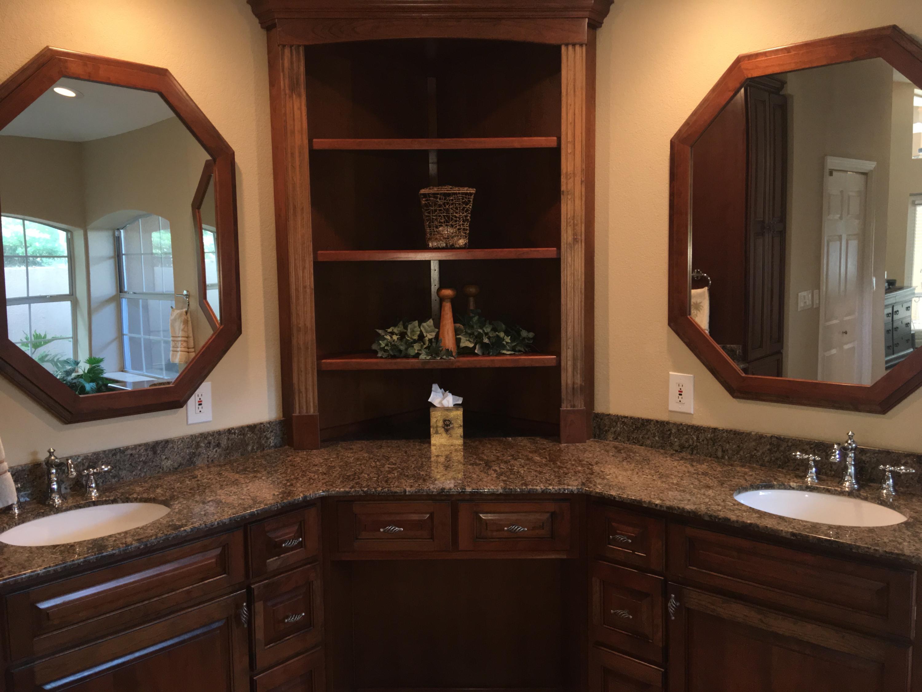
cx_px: 461
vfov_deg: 48.2
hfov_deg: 61.7
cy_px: 346
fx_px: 772
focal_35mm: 29
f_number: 2.2
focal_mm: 4.15
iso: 100
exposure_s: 1/30
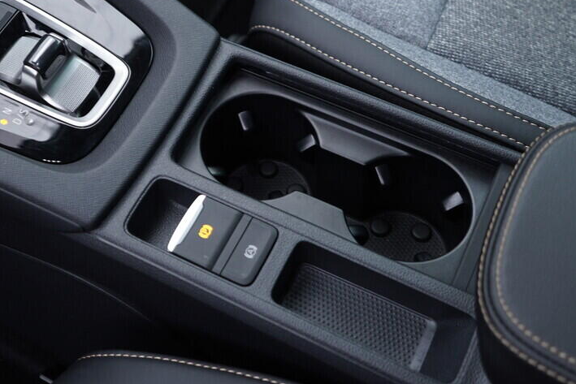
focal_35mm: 52
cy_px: 110
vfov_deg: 25.8
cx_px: 207
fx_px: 832
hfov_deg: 37.9
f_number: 2.8
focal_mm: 24
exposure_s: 1/40
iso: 200
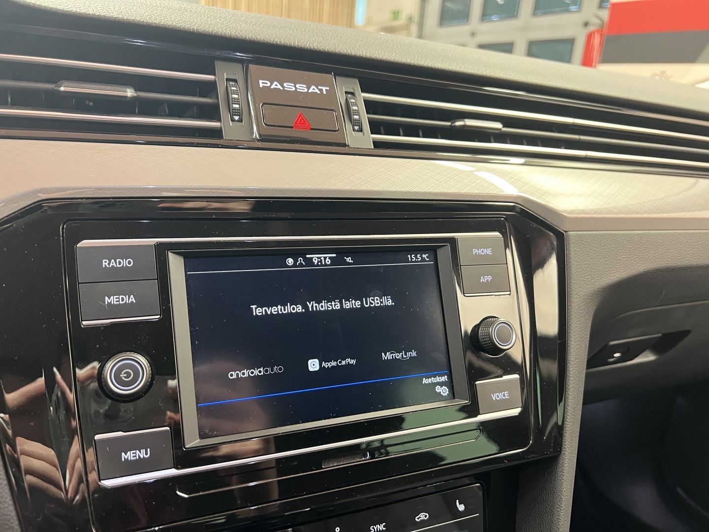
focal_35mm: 26
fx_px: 533
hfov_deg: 67.3
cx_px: 354
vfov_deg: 53.1
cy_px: 266
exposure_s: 1/25
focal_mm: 5.7
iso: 640
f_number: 1.5
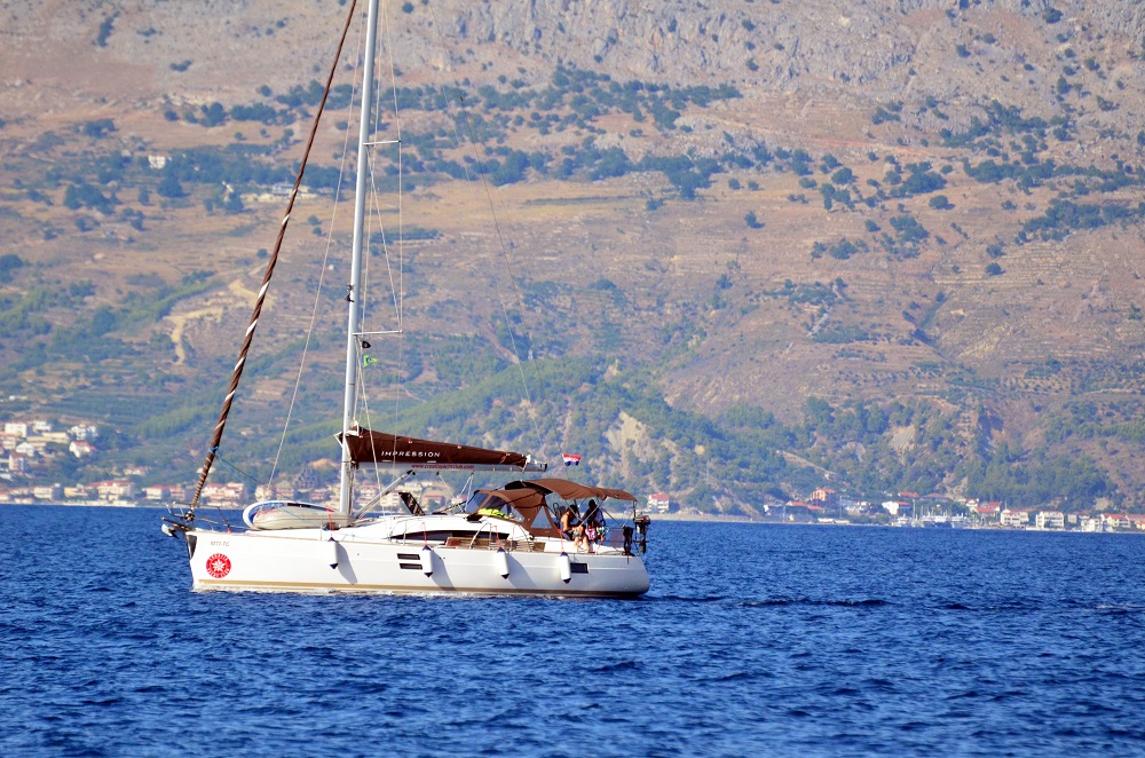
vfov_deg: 3.0
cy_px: 379
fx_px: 14281
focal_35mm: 450
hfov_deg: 4.6
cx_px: 572
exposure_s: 1/8000
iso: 2000
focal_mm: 300
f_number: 5.6
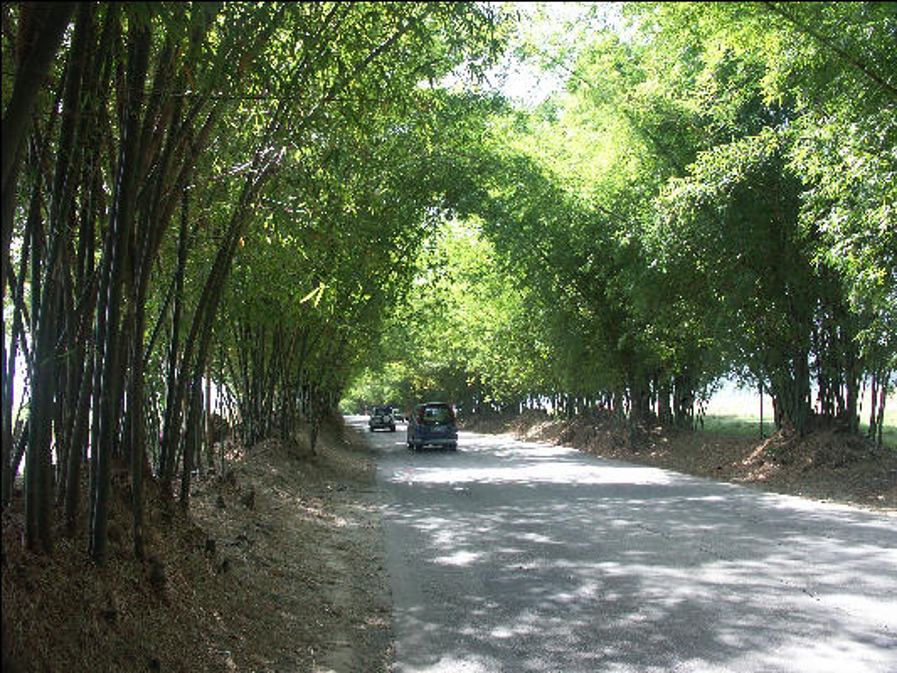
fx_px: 881
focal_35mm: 34
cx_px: 448
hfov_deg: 53.9
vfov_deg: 41.8
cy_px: 336
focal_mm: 8.8
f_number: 4
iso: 100
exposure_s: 1/125
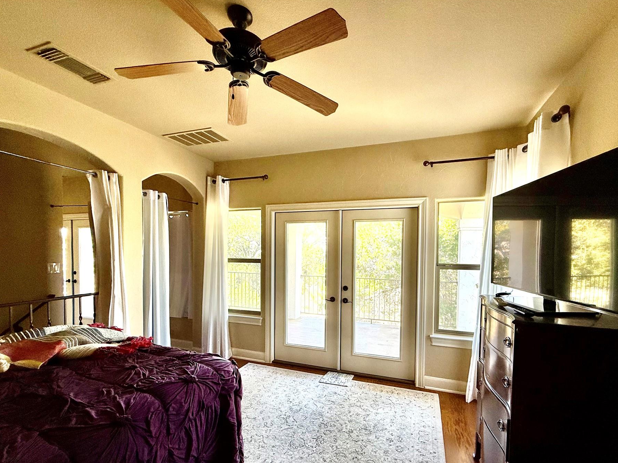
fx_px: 286
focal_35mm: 16
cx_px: 328
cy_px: 261
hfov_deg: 94.4
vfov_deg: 77.7
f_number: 2.2
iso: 80
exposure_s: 1/99
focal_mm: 2.22
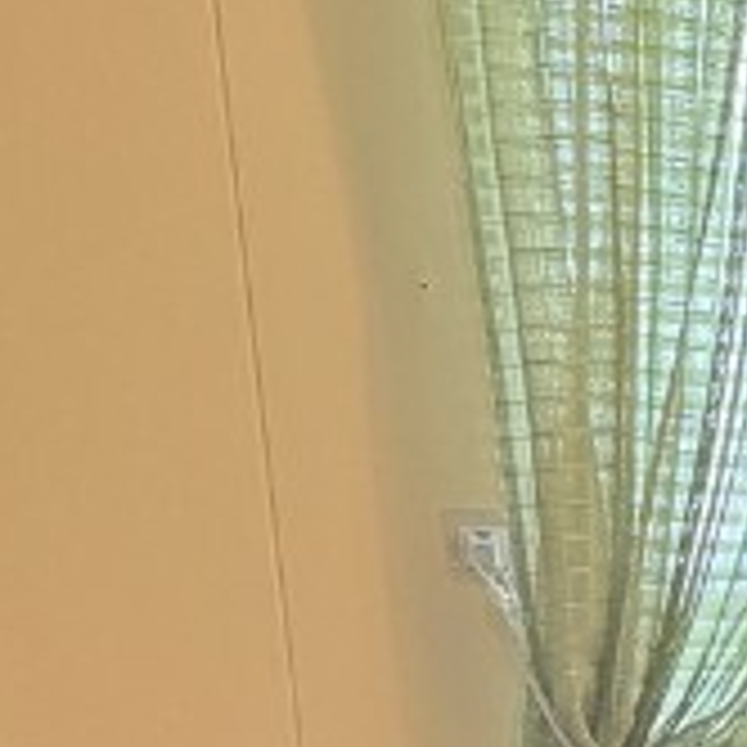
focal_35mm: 131
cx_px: 1994
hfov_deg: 10.6
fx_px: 3198
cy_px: 1418
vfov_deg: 12.1
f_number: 1.78
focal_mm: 6.76
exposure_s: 1/60
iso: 400
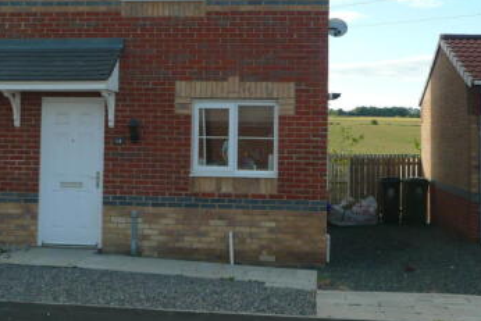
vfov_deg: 27.3
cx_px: 247
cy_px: 97
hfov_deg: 40.3
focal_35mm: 49
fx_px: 655
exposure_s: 1/320
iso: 100
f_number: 3.3
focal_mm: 4.6
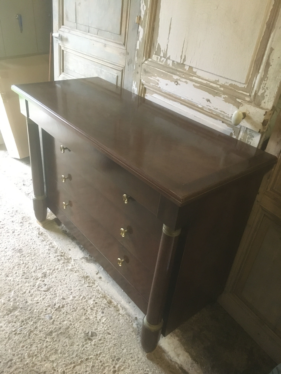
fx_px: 314
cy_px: 187
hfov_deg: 48.2
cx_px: 140
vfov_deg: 61.7
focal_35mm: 29
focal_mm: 4.15
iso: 320
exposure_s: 1/17
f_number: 2.2
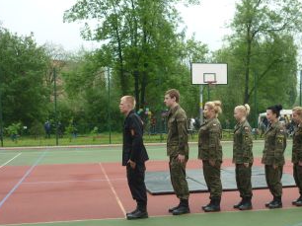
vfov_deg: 26.7
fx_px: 471
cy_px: 161
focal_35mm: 54
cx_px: 205
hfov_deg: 35.2
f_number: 2.8
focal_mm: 5.5
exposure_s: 1/250
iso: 80
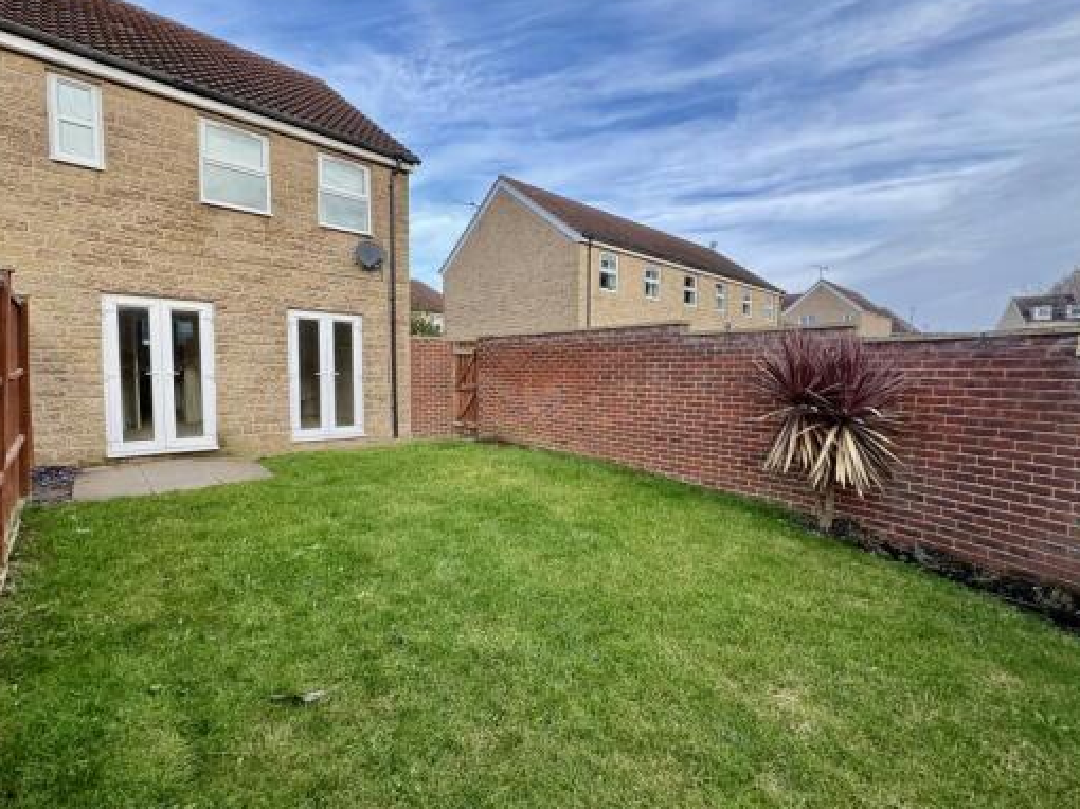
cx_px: 539
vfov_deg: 78.1
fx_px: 499
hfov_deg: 94.5
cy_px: 406
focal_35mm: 16
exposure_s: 1/275
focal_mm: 2.22
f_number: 2.2
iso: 64
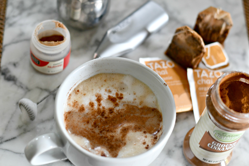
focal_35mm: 75
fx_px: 519
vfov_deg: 18.2
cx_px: 124
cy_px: 83
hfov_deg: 27.0
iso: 800
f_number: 2.8
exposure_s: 1/200
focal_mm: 50
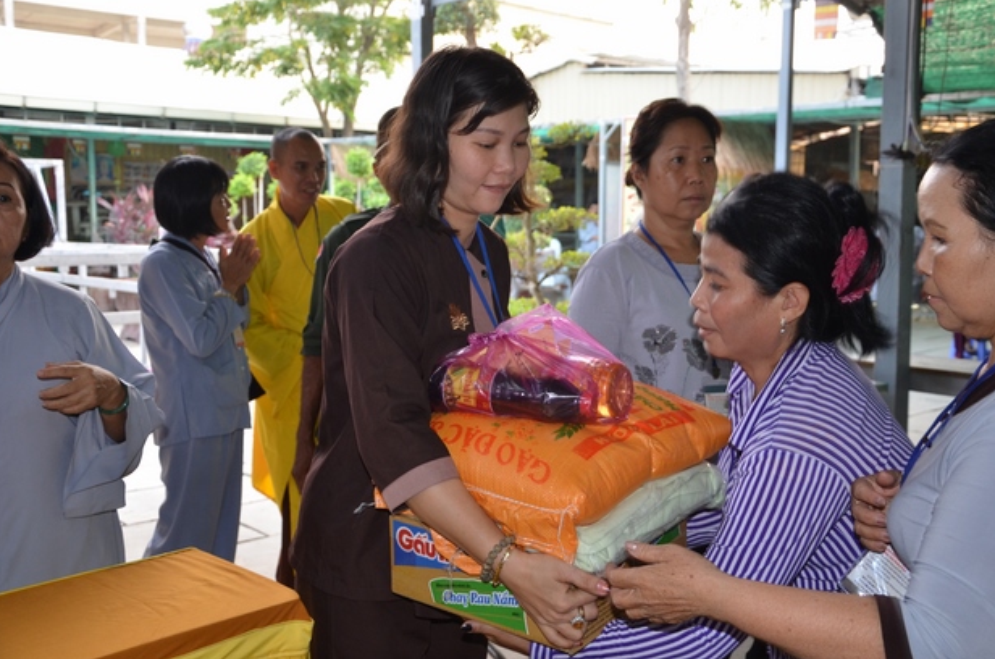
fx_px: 1048
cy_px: 316
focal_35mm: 38
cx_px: 514
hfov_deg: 50.8
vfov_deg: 34.9
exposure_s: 1/60
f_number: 4.5
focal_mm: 24
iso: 640
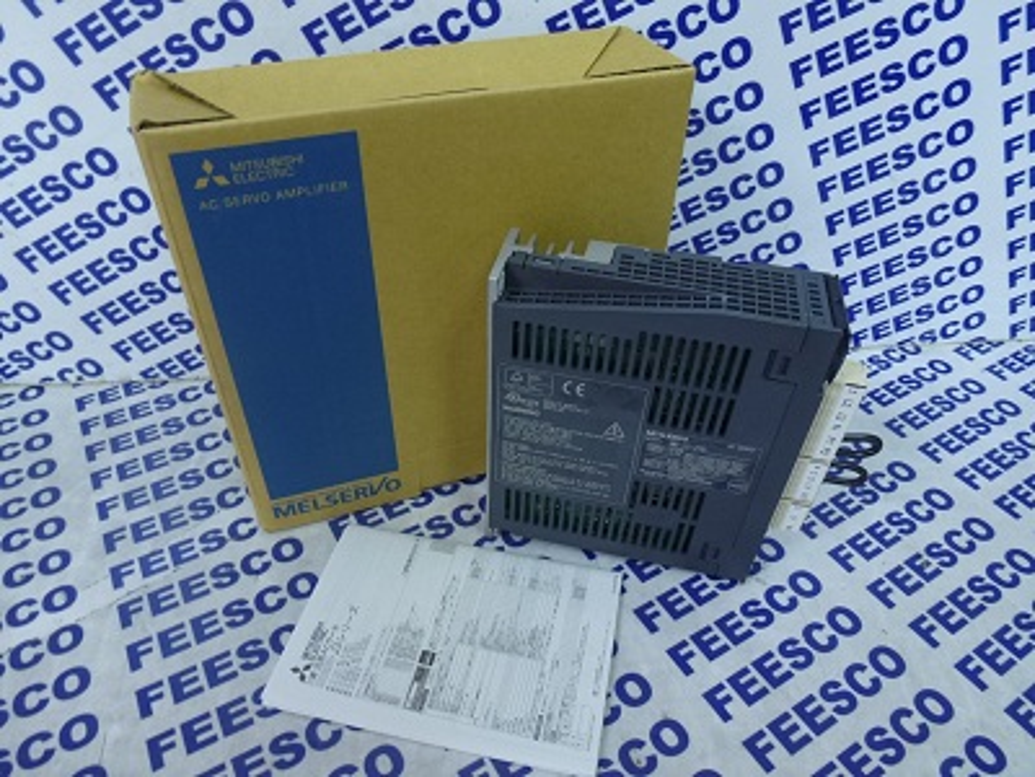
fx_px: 718
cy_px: 388
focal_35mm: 24
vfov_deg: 56.8
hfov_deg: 71.6
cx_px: 518
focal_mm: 4.3
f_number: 3.3
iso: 200
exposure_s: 1/6
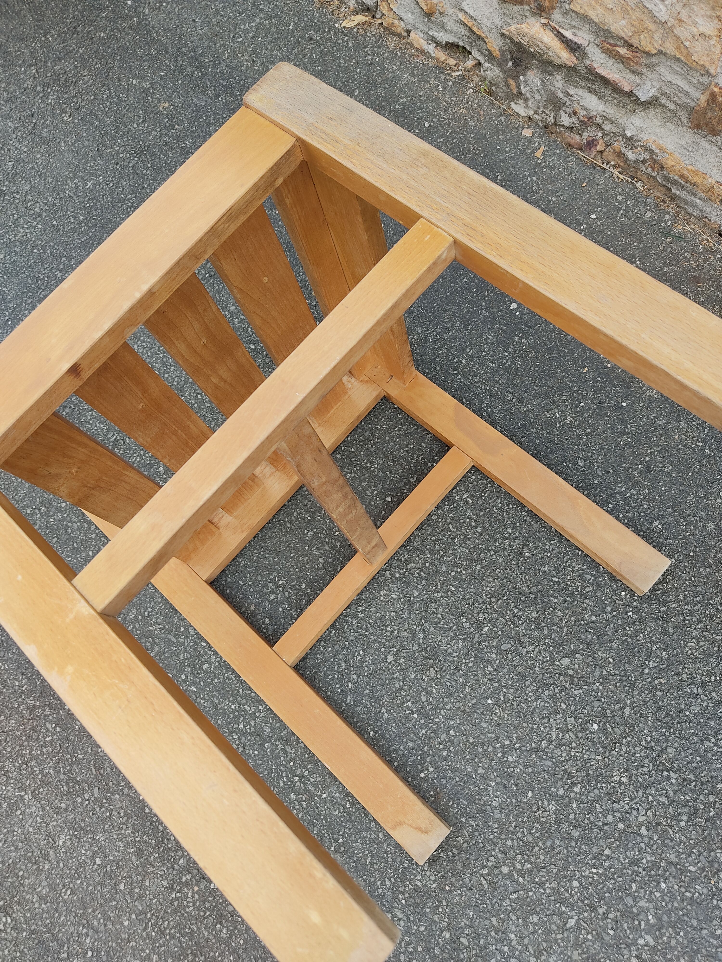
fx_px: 723
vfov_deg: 67.3
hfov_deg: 53.1
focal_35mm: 26
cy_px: 481
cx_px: 361
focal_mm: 4.74
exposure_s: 1/116
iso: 100
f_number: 1.79
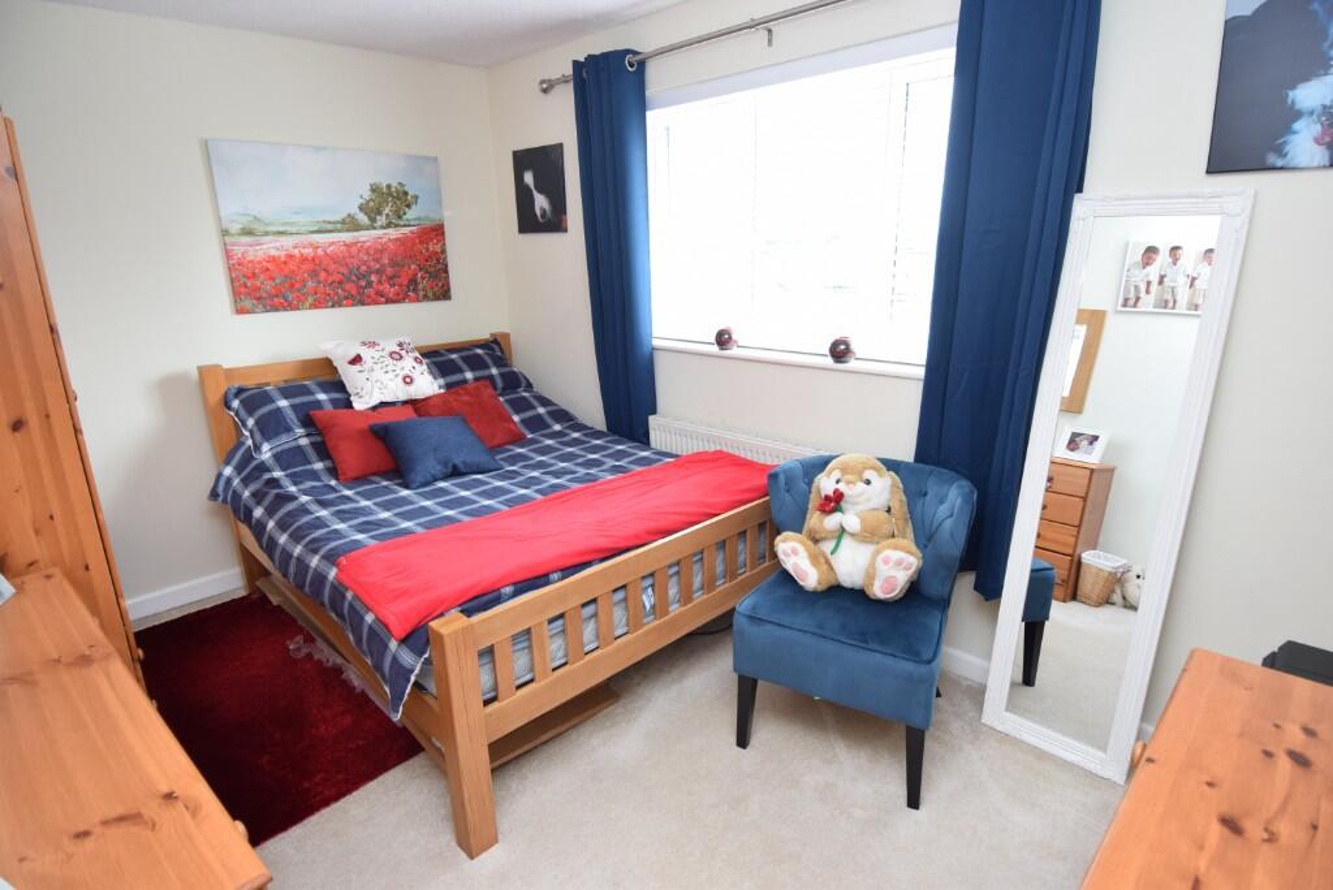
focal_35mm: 18
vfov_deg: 67.5
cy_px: 445
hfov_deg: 90.0
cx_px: 666
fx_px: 667
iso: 400
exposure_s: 1/100
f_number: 5
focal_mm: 12
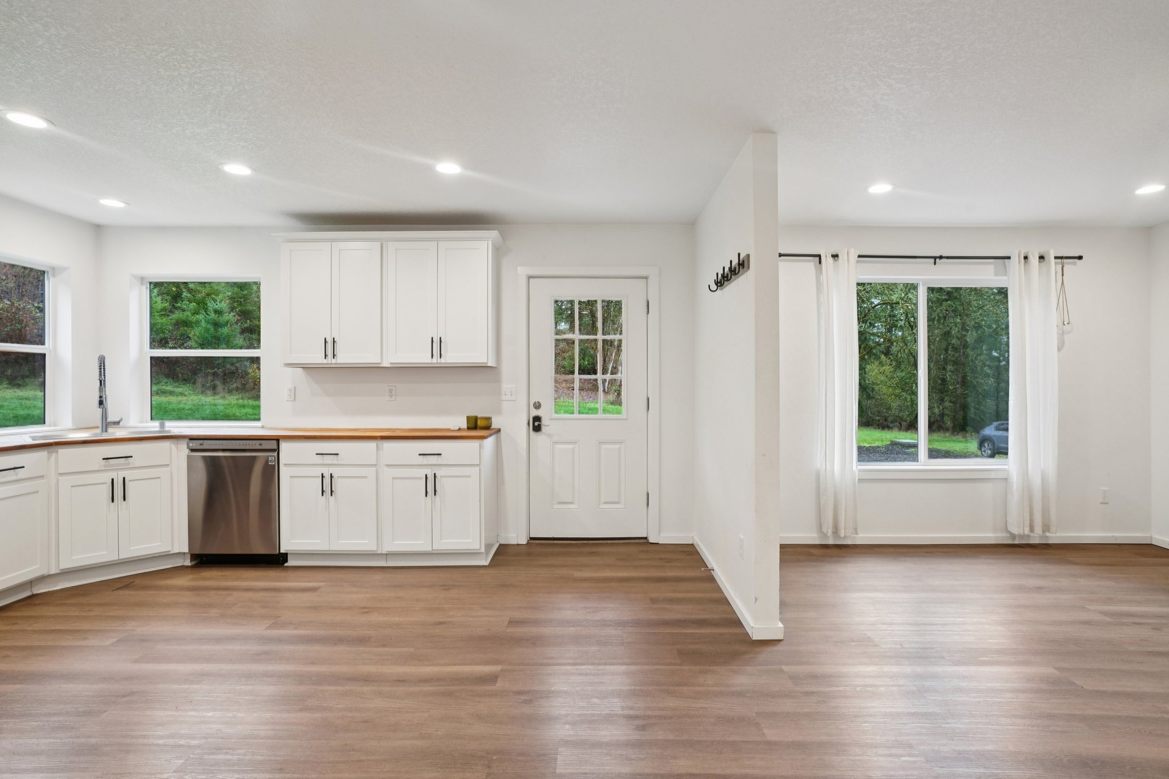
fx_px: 552
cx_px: 584
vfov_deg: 70.4
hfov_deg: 93.3
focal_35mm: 17
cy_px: 390
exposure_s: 1/15
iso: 400
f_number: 8
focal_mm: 17
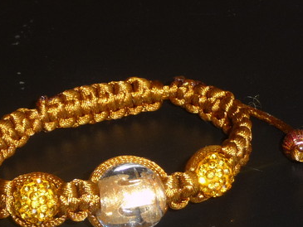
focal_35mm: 138
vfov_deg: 10.7
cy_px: 171
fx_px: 1208
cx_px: 97
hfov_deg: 14.3
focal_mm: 8.5
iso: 100
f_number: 4.2
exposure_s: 1/30
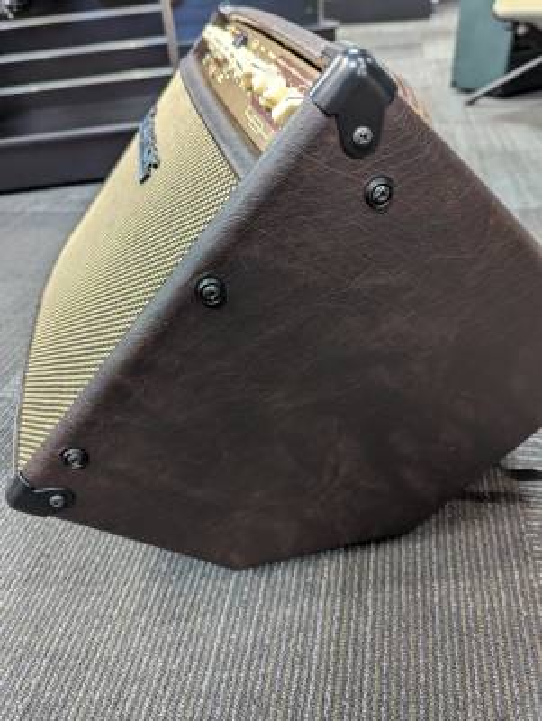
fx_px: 500
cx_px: 271
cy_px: 360
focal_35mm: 24
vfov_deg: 71.5
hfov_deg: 56.9
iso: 507
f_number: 1.85
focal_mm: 6.81
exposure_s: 1/120
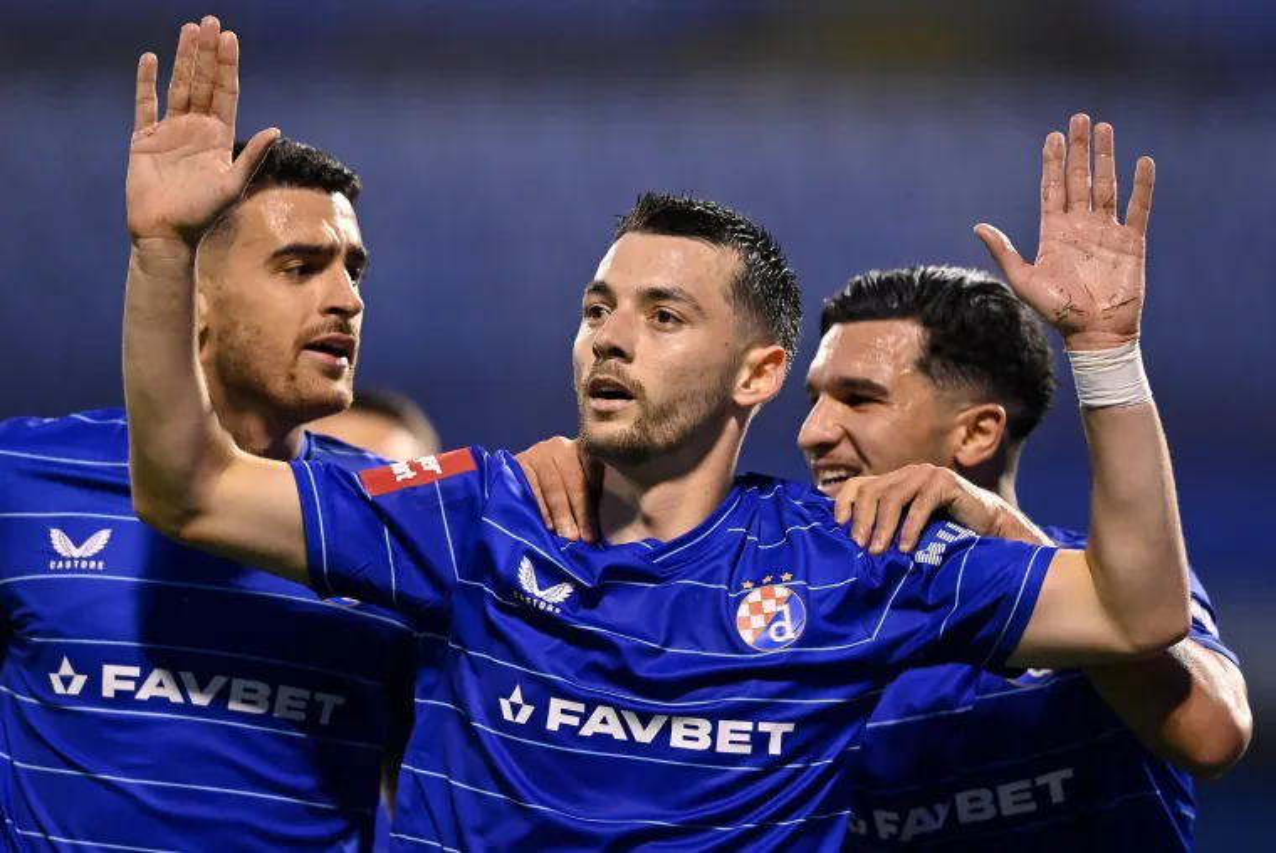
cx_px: 638
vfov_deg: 3.4
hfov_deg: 5.1
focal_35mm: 400
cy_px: 426
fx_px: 14188
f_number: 2.8
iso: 4000
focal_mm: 400
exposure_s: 1/1600
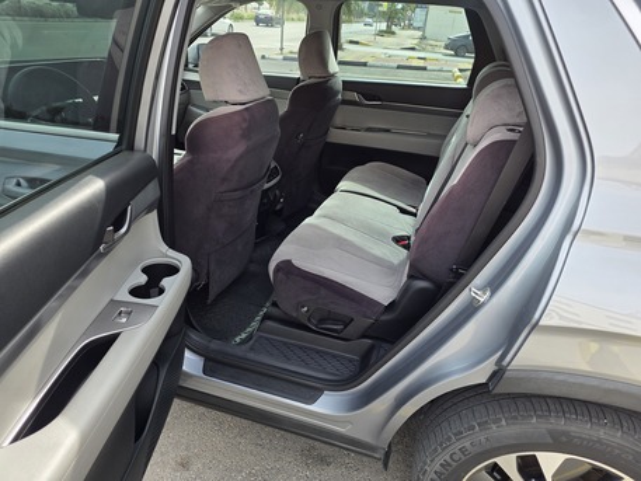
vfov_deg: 58.9
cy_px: 240
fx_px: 426
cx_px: 320
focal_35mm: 23
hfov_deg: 73.9
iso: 32
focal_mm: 6.25
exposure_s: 1/359
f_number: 1.7
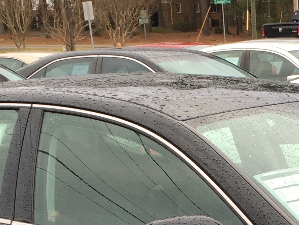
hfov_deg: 16.1
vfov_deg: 12.0
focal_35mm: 120
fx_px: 1037
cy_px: 305
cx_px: 294
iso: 32
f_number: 2.2
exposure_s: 1/120
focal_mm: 4.15
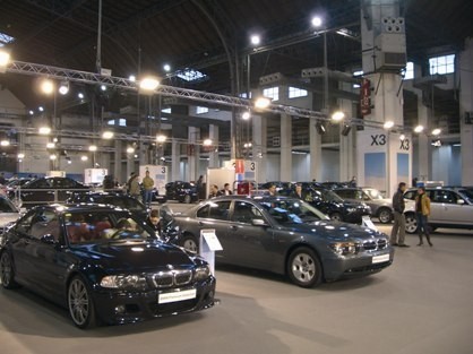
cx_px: 236
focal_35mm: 35
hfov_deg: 52.7
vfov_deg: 40.7
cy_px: 177
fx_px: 478
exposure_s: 1/20
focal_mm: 5.8
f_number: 2.6
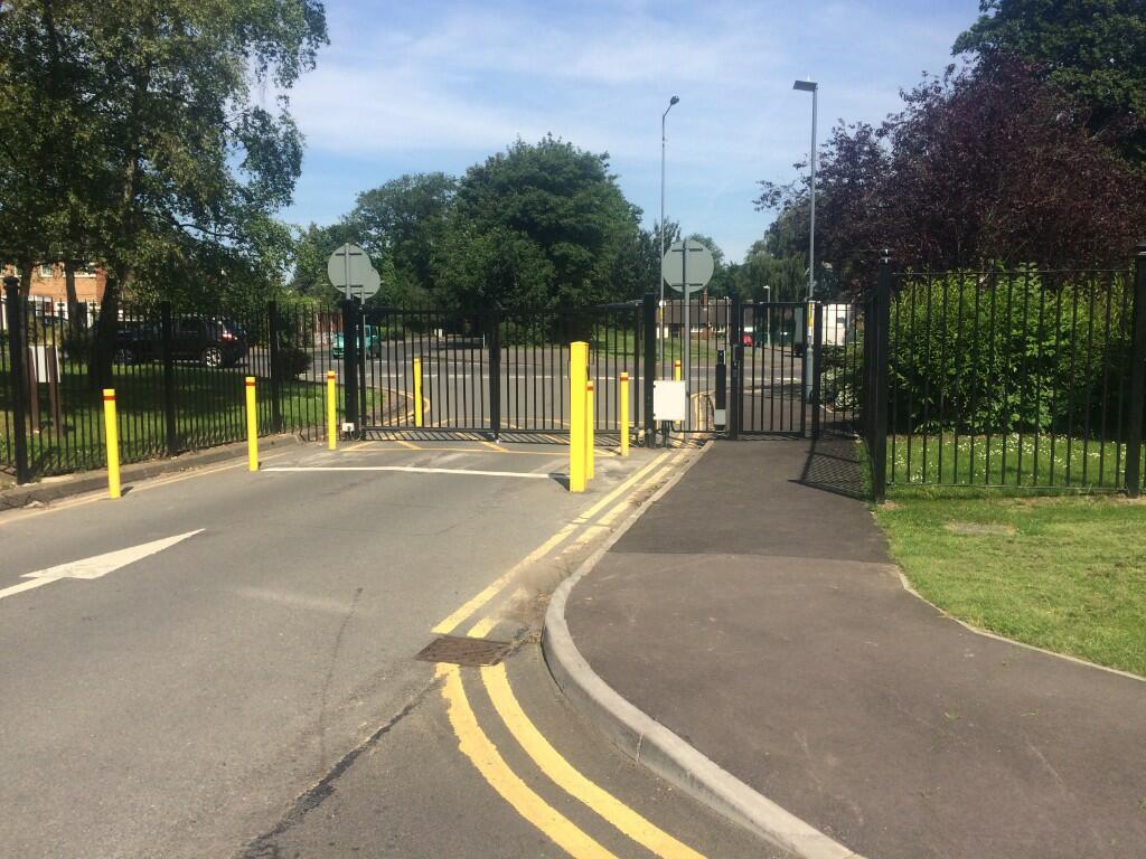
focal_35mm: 29
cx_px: 573
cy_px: 430
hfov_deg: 61.7
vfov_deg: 48.2
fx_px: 960
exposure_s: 1/2053
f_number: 2.2
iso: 32
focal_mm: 4.15
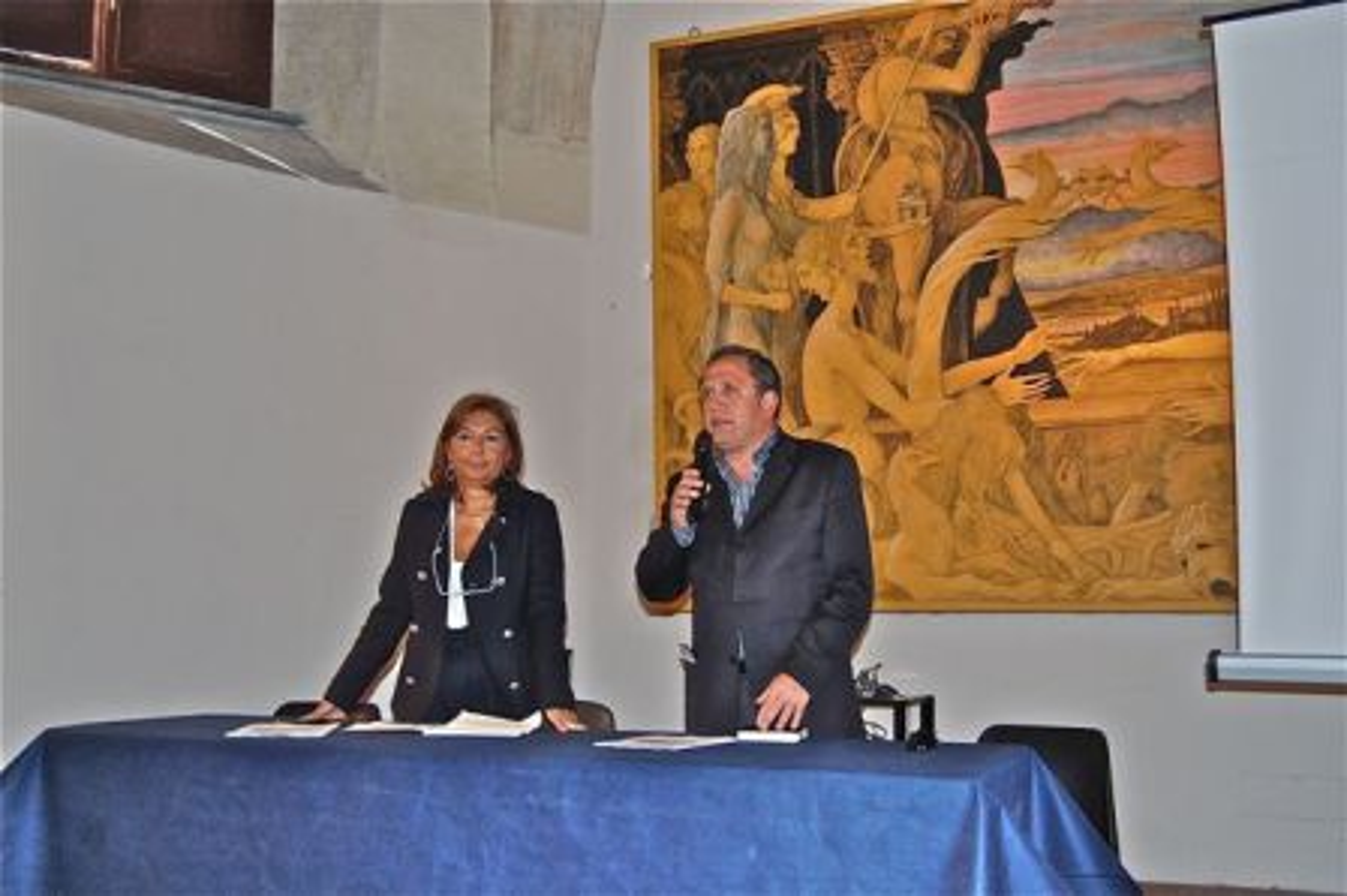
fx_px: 1458
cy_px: 448
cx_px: 674
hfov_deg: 49.6
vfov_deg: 34.2
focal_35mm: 39
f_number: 4.2
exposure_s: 1/60
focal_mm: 26
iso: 400
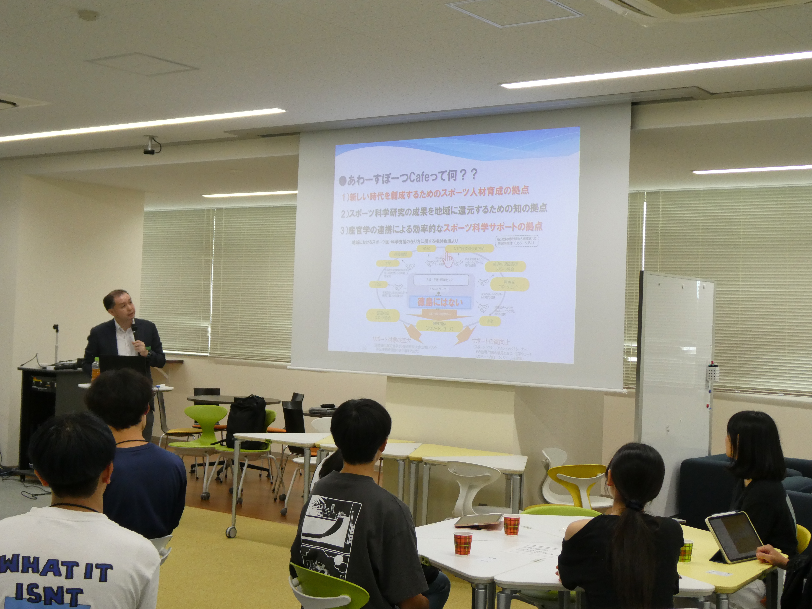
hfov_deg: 38.2
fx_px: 1173
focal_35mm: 50
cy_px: 304
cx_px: 406
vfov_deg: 29.1
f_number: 4.1
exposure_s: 1/80
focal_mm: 9
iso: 320
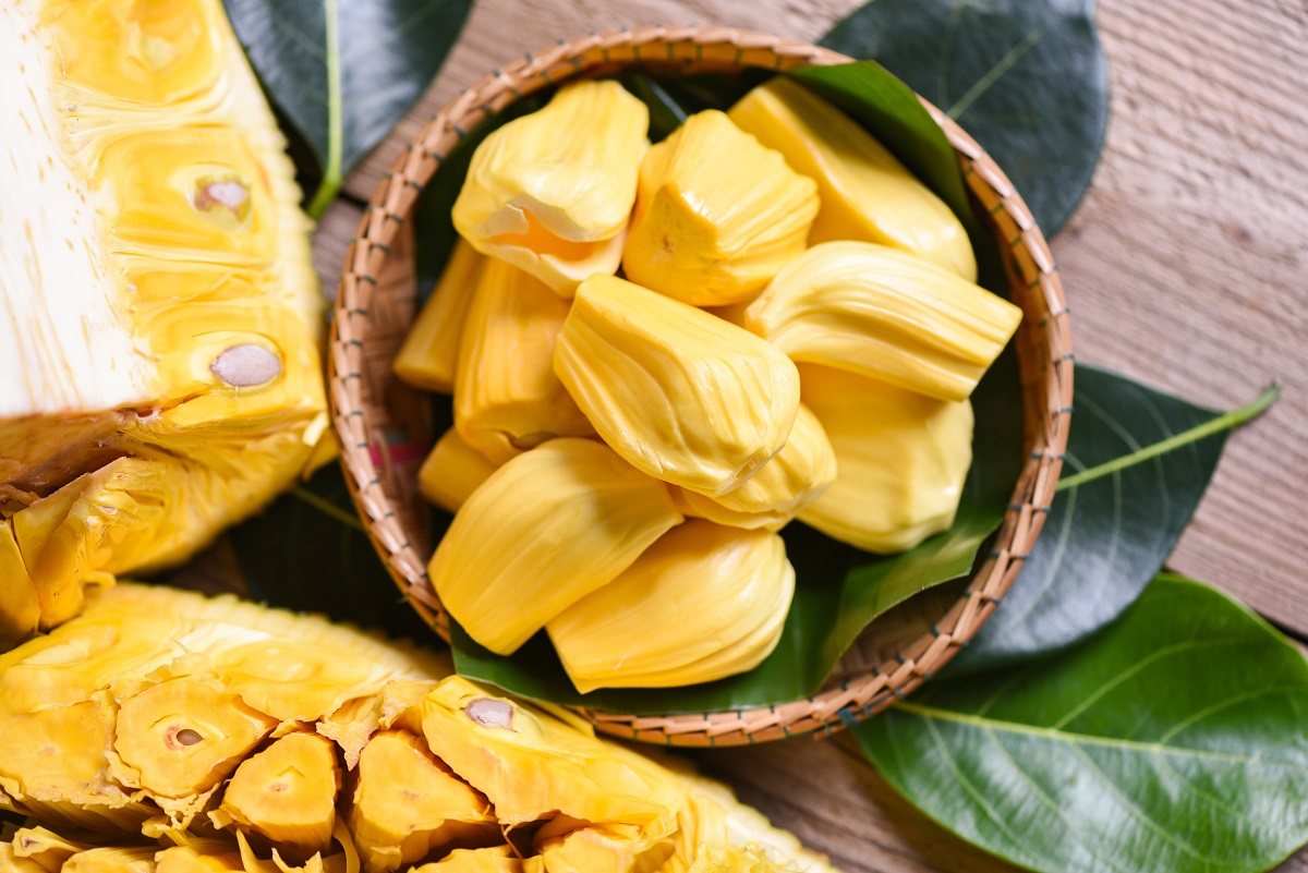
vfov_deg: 13.1
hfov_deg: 19.4
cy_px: 436
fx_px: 3816
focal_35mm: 105
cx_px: 654
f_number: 4.5
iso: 400
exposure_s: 1/500
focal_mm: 105
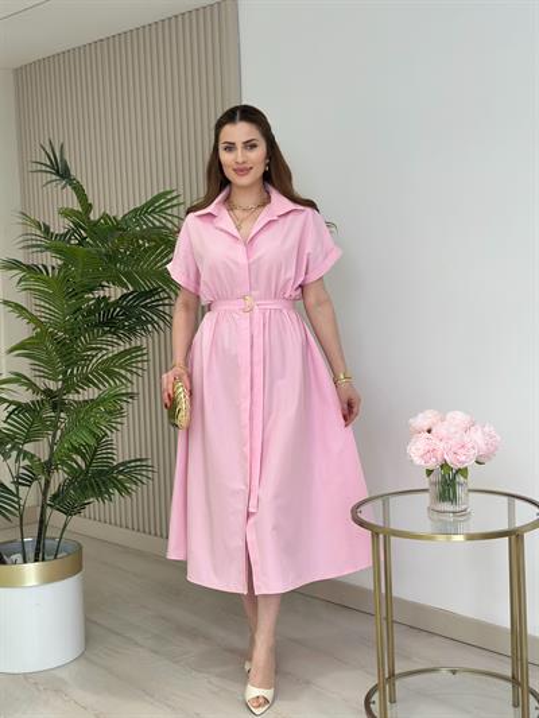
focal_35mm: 48
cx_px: 270
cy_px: 359
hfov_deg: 30.3
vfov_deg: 39.6
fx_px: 996
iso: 80
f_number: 1.78
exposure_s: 1/402
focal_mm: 6.86
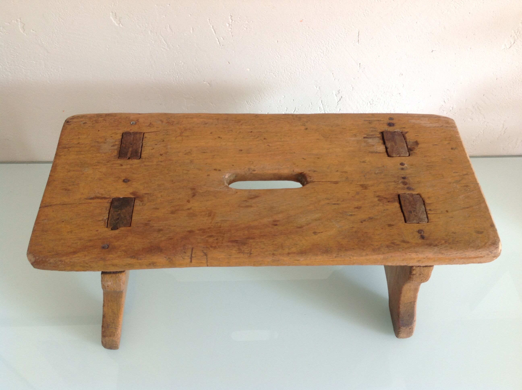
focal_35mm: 35
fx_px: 527
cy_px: 195
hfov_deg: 52.7
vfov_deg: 40.6
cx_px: 261
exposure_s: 1/20
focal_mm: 4.28
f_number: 2.4
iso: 50
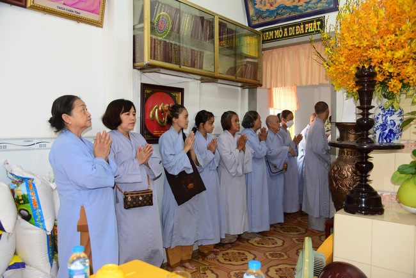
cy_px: 139
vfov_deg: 46.4
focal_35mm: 28
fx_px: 324
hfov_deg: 65.4
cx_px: 208
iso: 500
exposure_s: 1/100
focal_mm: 28
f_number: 4
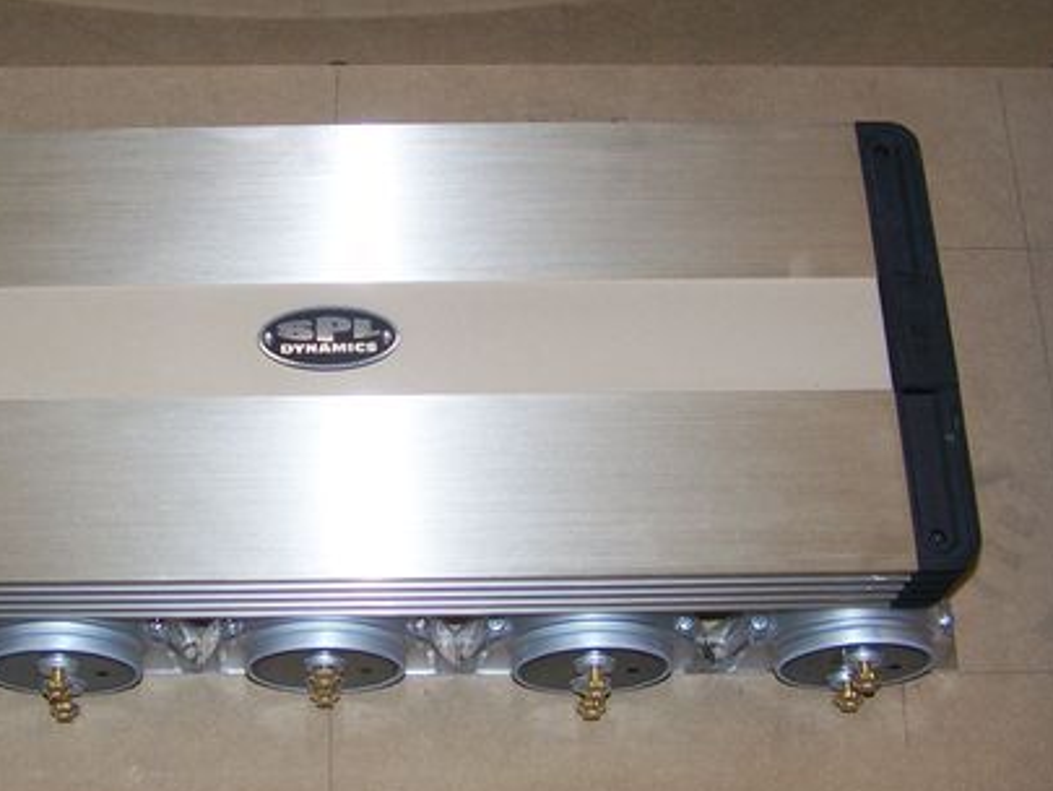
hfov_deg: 31.9
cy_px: 409
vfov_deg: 24.4
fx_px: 1826
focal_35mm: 60
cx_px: 361
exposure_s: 1/60
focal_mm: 6.3
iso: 80
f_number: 2.8
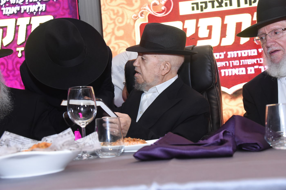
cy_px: 95
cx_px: 143
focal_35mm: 48
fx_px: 381
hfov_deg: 41.1
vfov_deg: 28.1
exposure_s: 1/160
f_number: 5.6
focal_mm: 48
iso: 3200
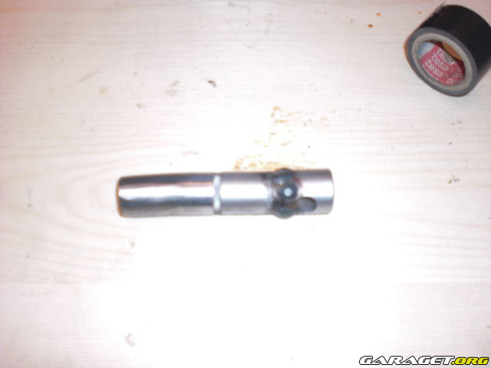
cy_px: 184
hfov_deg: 49.0
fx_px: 539
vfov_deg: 37.7
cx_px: 246
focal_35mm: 38
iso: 200
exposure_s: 1/60
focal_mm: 6.3
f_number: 3.1
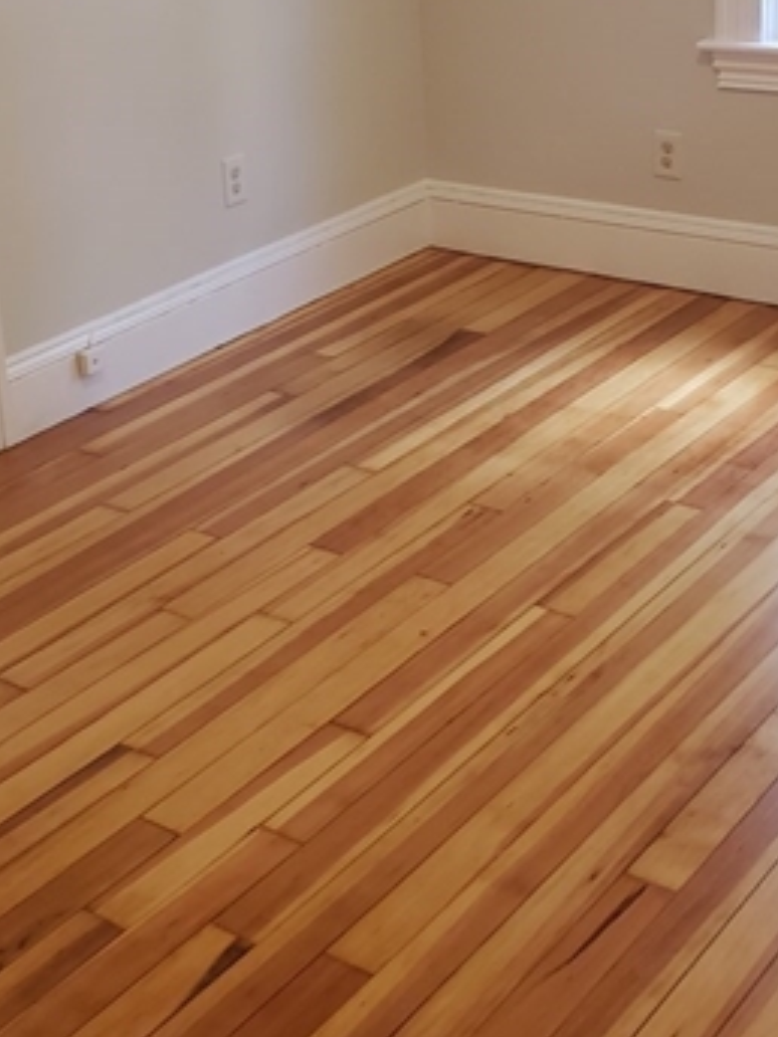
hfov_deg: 25.2
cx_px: 350
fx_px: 1738
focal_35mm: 58
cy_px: 247
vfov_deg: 32.5
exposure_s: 1/30
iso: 250
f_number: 2.4
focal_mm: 4.3
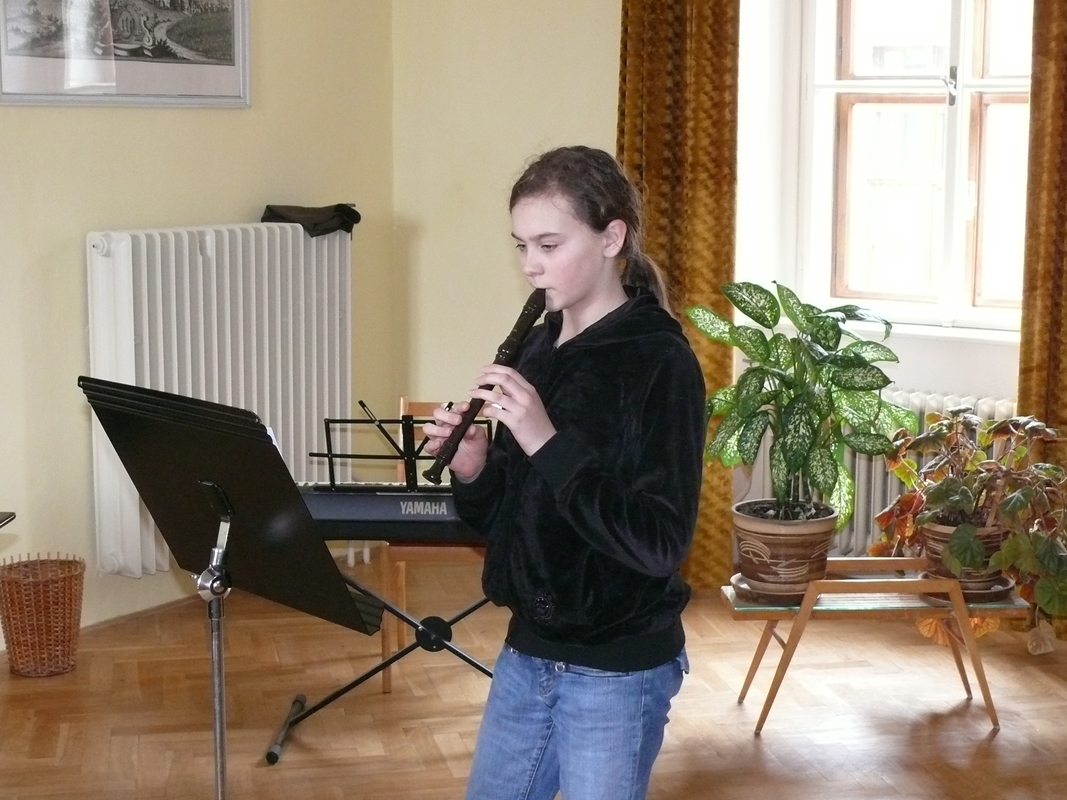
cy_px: 400
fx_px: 1880
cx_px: 534
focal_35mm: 61
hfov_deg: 31.7
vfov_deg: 24.0
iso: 400
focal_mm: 10.2
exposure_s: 1/30
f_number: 3.2
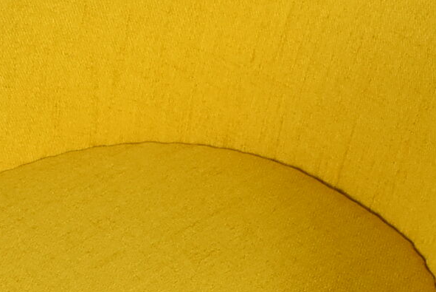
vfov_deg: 8.6
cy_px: 313
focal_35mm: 160
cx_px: 190
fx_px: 1933
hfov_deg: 12.9
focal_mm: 21
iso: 640
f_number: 5.6
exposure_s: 1/125
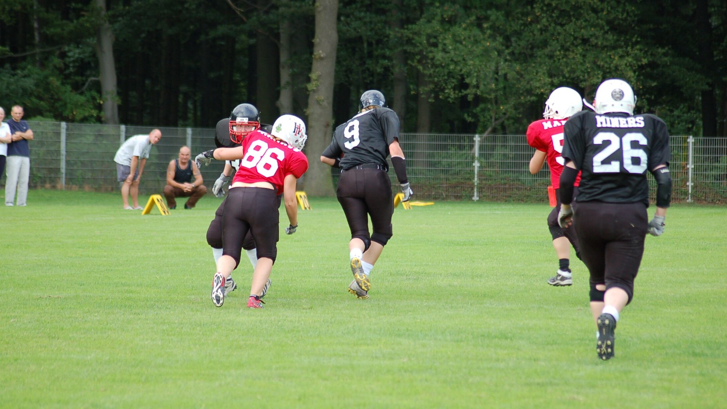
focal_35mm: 236
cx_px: 363
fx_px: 4550
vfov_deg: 5.1
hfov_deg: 9.1
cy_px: 190
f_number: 4.5
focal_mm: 150
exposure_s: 1/500
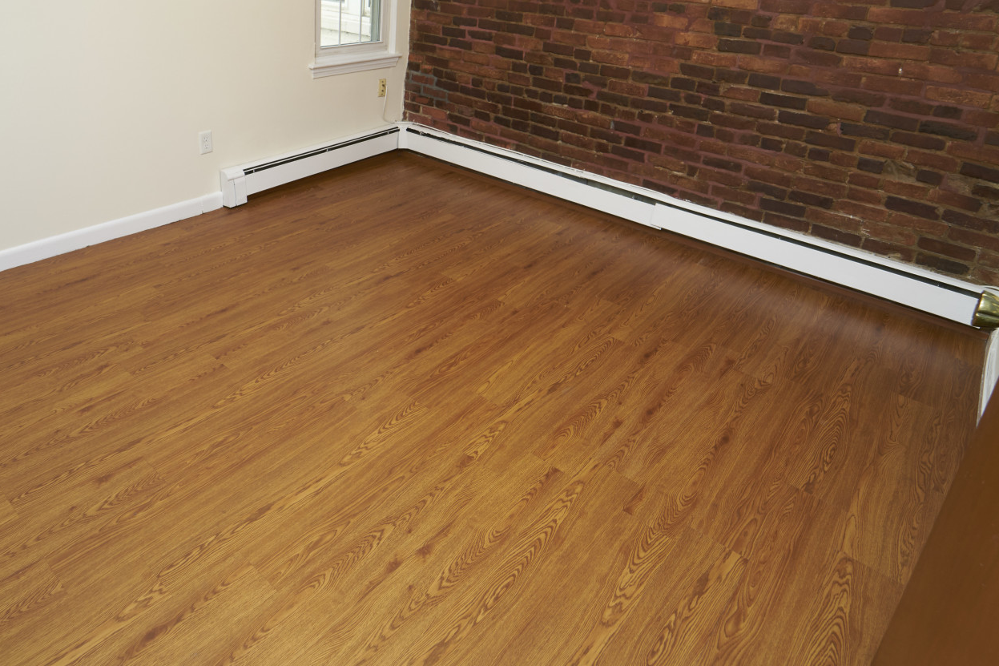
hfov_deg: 75.2
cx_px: 396
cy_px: 194
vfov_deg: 53.4
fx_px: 638
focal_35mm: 23
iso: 400
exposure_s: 1/13
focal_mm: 14
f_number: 7.1
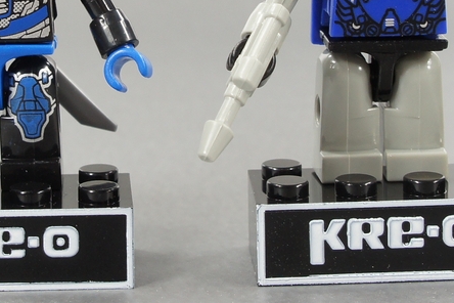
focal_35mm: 81
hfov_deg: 25.0
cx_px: 167
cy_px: 18
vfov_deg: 16.6
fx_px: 1021
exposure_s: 1/60
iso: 400
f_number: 8
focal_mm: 24
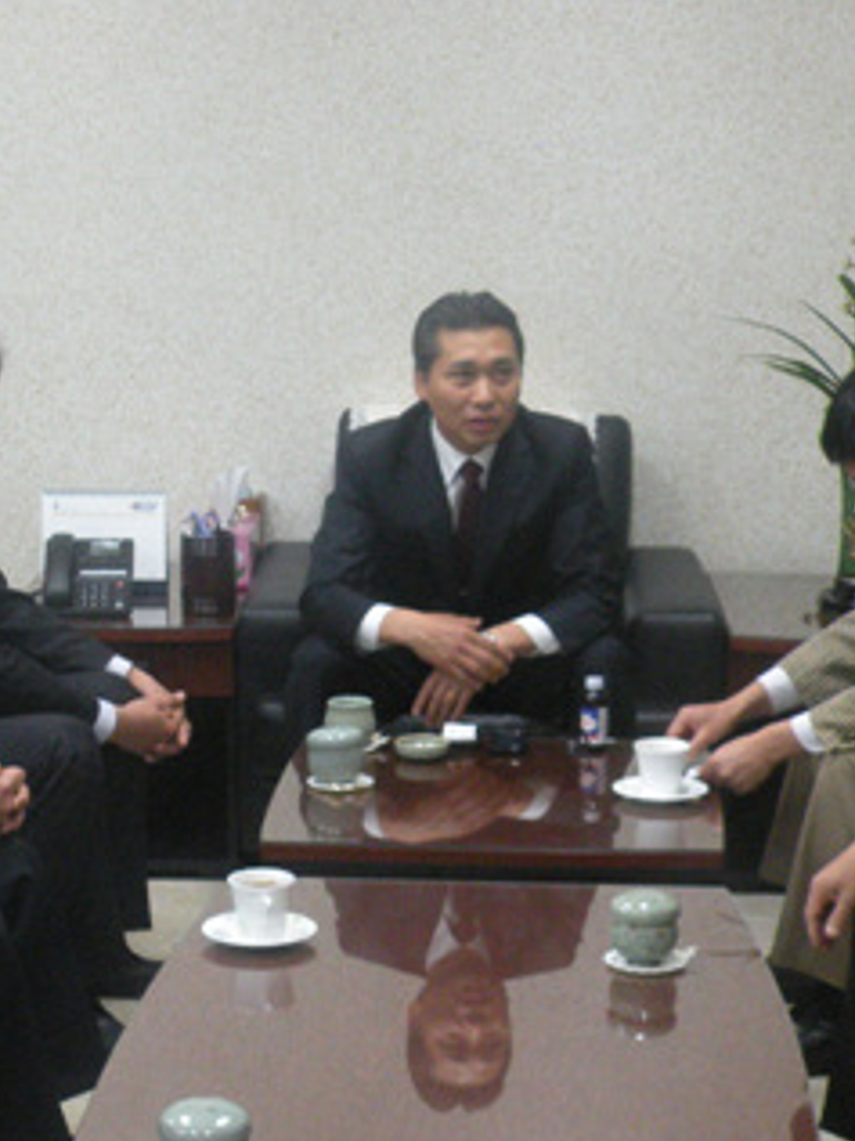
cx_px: 451
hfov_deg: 17.4
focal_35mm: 85
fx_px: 2799
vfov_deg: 22.9
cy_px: 798
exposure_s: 1/60
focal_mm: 7.4
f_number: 3.2
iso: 315
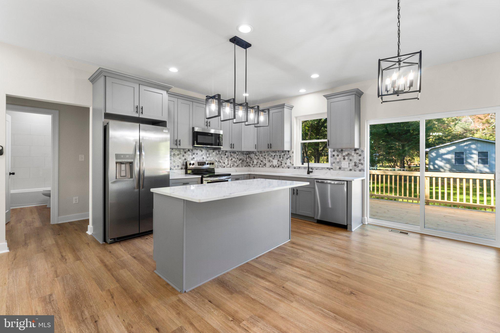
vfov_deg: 75.8
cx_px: 250
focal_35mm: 15
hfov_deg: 98.9
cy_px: 166
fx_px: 214
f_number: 7.1
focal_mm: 15.4
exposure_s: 1/40
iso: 1000
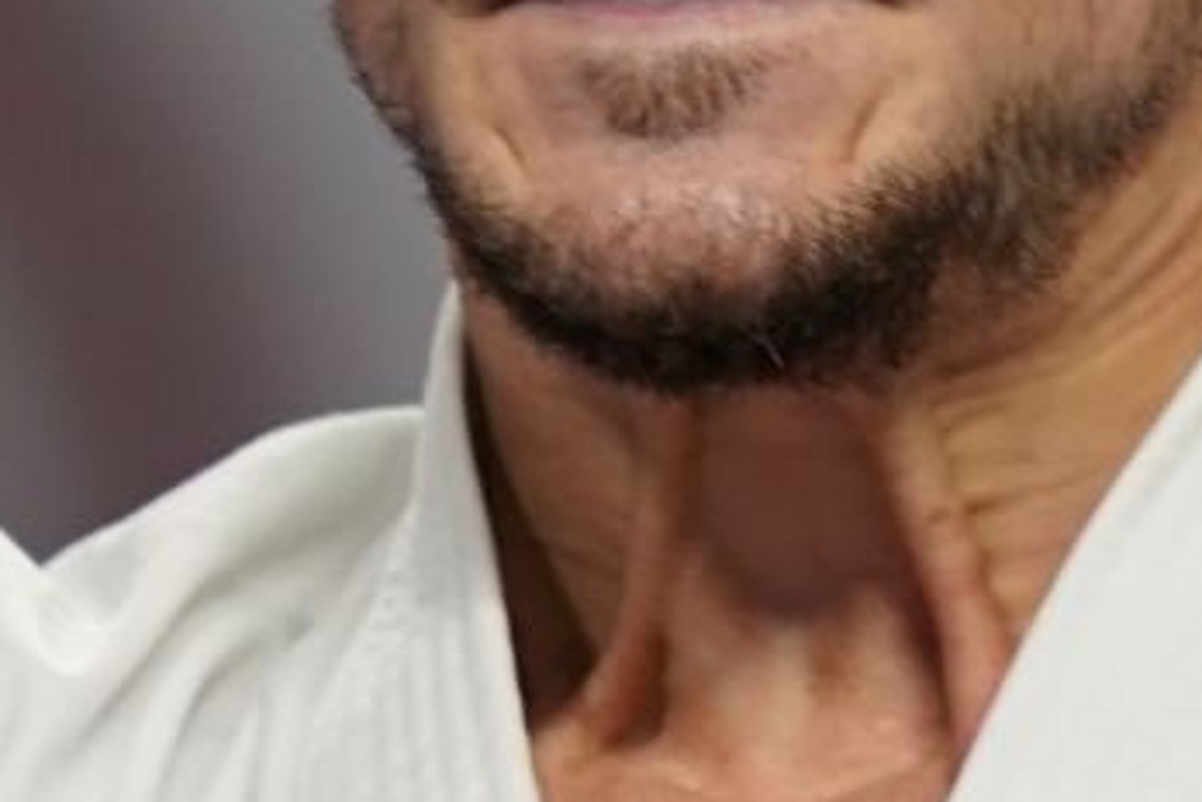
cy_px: 294
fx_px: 103598
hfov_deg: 0.7
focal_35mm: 3103
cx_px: 660
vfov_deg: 0.4
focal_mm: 400
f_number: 2.8
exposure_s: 1/400
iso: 640
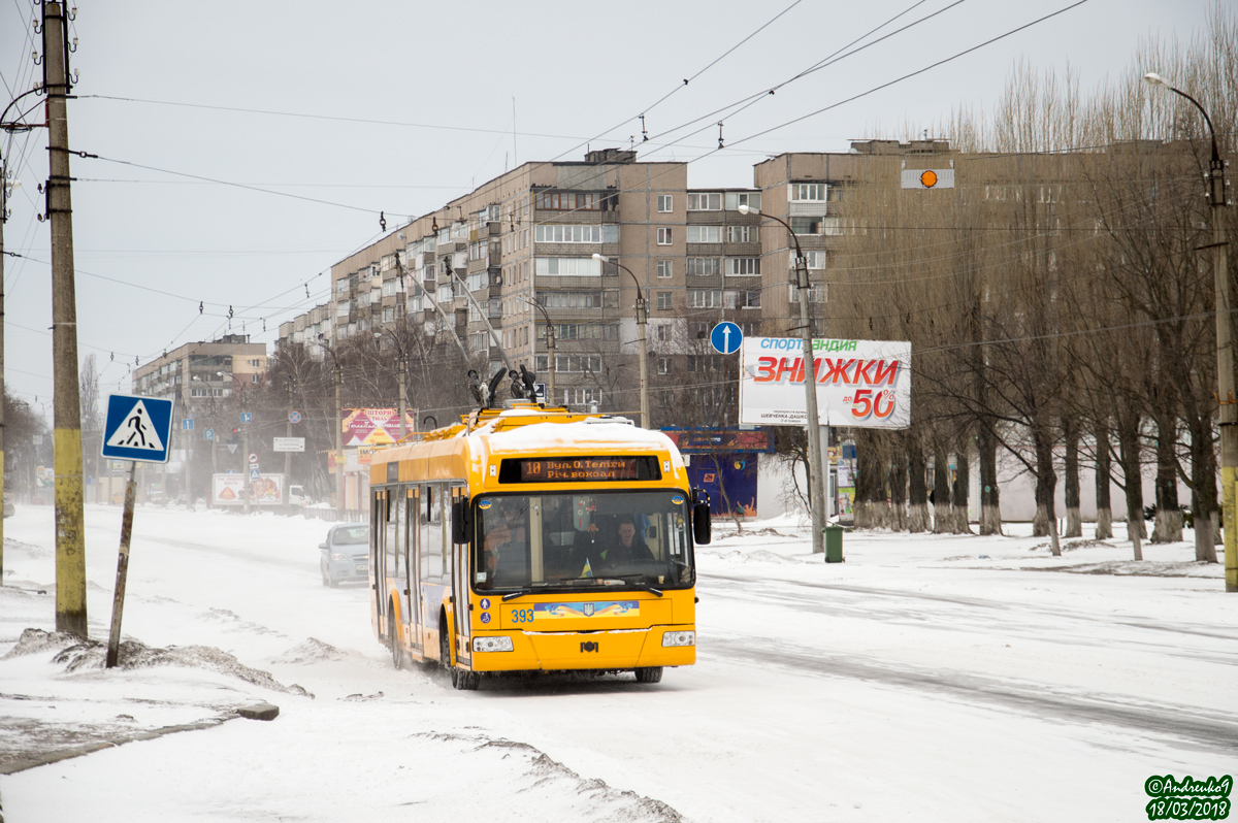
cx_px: 619
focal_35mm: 120
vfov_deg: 11.4
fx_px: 4123
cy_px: 412
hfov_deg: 17.1
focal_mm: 80
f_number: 5.6
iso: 200
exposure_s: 1/640
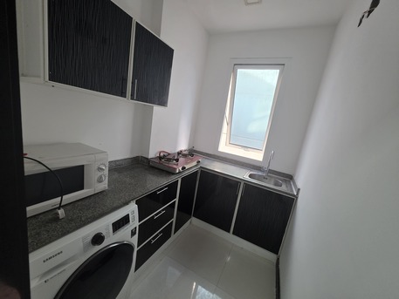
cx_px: 200
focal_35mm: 13
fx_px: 150
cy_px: 150
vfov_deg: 89.9
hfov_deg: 106.2
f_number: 1.9
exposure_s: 1/100
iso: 500
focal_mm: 2.2
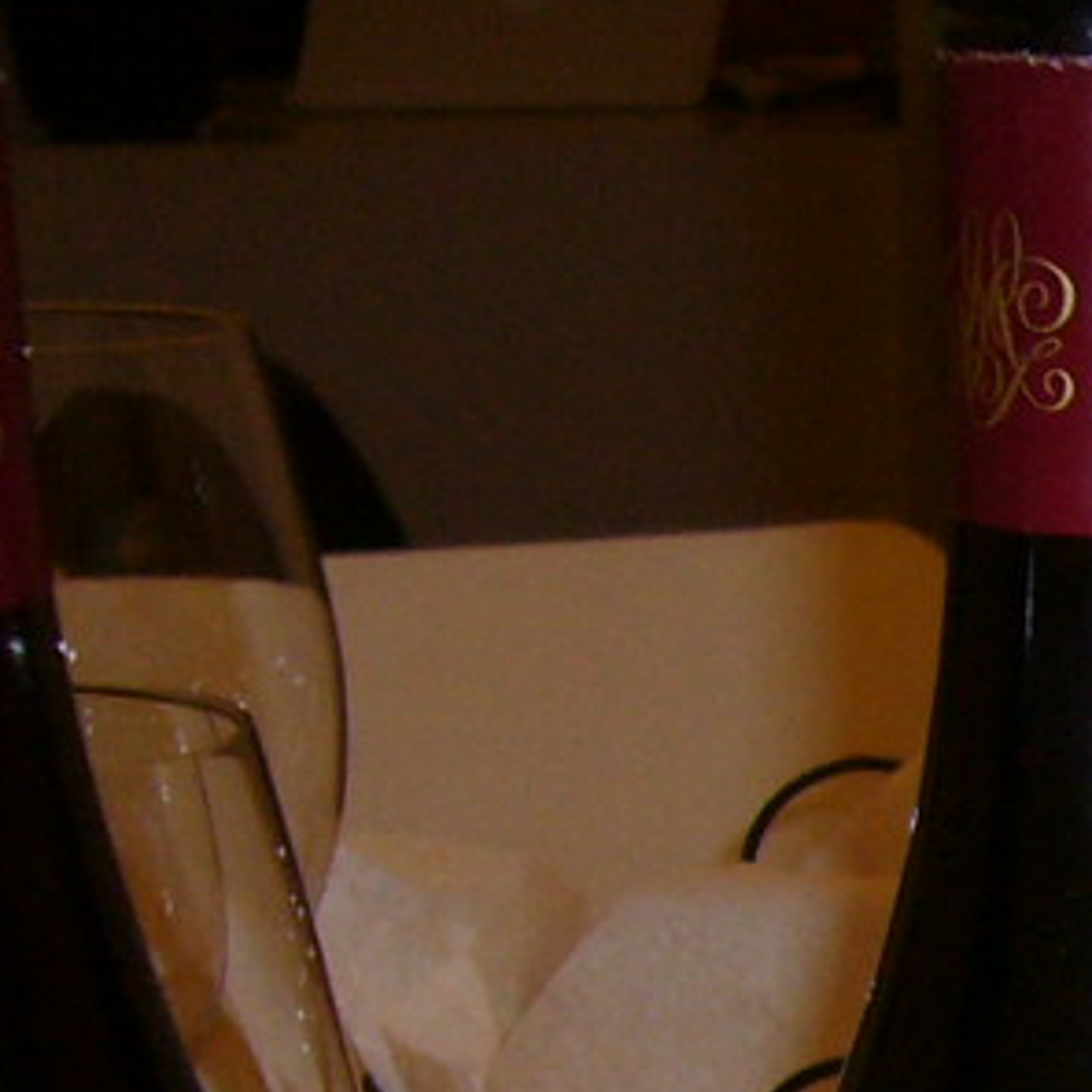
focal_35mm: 167
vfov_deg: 10.2
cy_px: 1513
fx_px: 5960
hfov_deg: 9.4
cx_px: 2571
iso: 100
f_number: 2.8
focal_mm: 5.8
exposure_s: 1/60
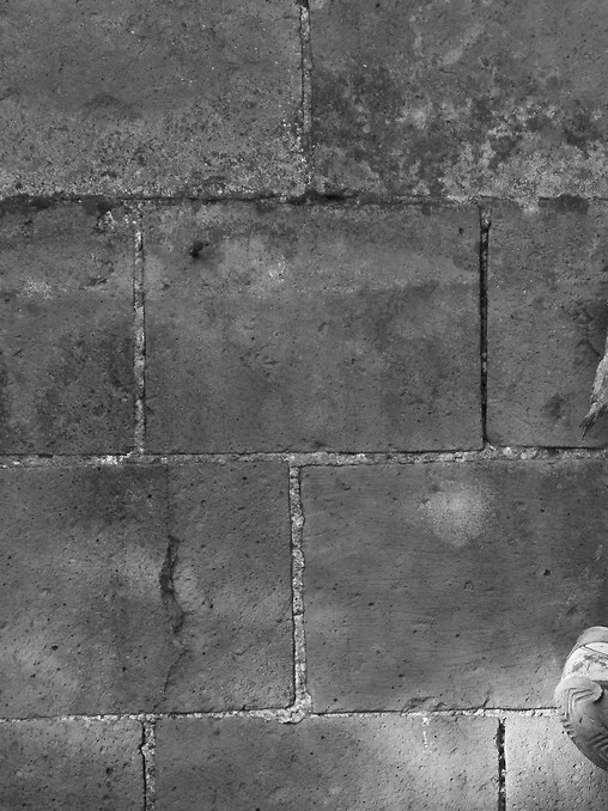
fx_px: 5858
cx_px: 652
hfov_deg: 5.9
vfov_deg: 7.9
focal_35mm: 250
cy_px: 394
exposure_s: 1/160
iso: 400
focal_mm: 98
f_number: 5.3
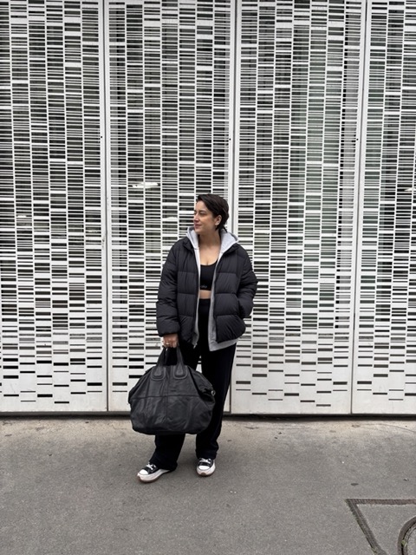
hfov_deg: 53.1
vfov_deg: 67.3
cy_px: 278
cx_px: 208
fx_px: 417
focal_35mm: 26
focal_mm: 5.96
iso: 40
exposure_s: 1/183
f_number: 1.6
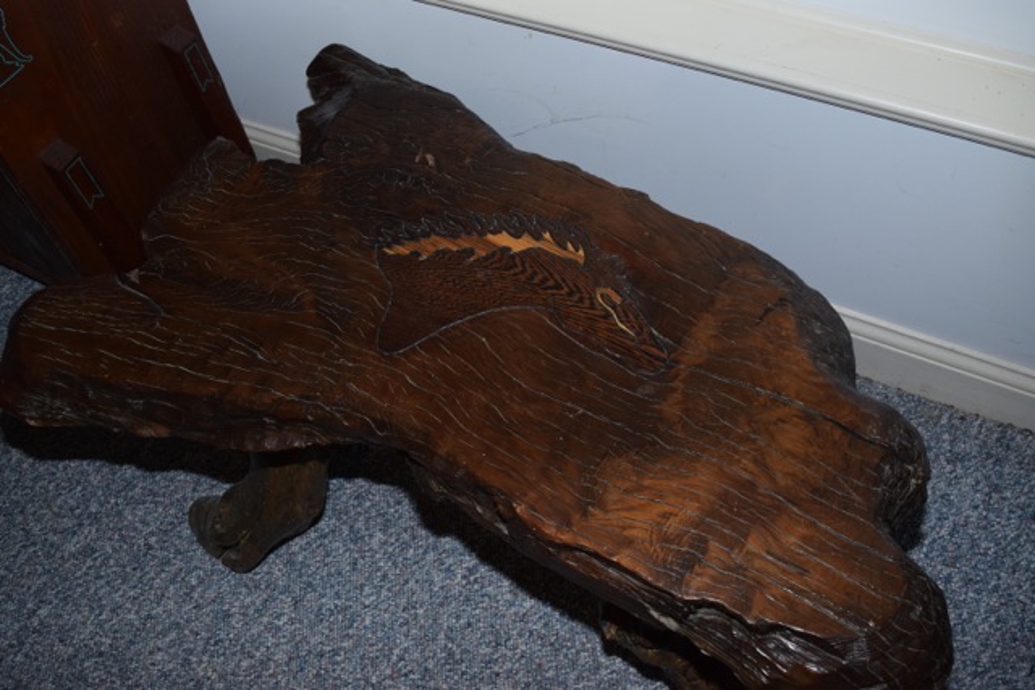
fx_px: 992
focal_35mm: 34
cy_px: 345
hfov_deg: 55.1
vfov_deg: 38.4
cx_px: 518
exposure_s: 1/125
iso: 800
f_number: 5.6
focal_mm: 23
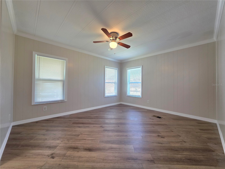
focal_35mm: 13
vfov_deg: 89.9
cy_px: 84
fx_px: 84
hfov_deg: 106.2
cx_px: 112
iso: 125
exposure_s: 1/120
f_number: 1.9
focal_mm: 2.2
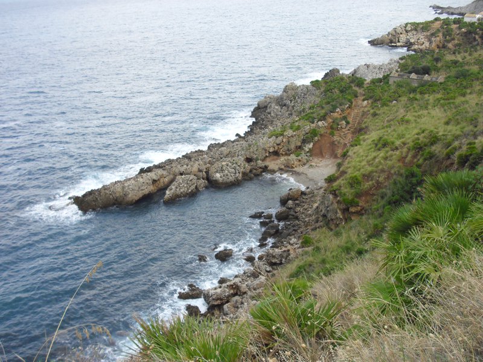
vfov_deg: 37.7
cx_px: 242
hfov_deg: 49.0
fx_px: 530
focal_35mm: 38
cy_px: 181
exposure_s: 1/400
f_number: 2.8
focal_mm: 6.2
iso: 100
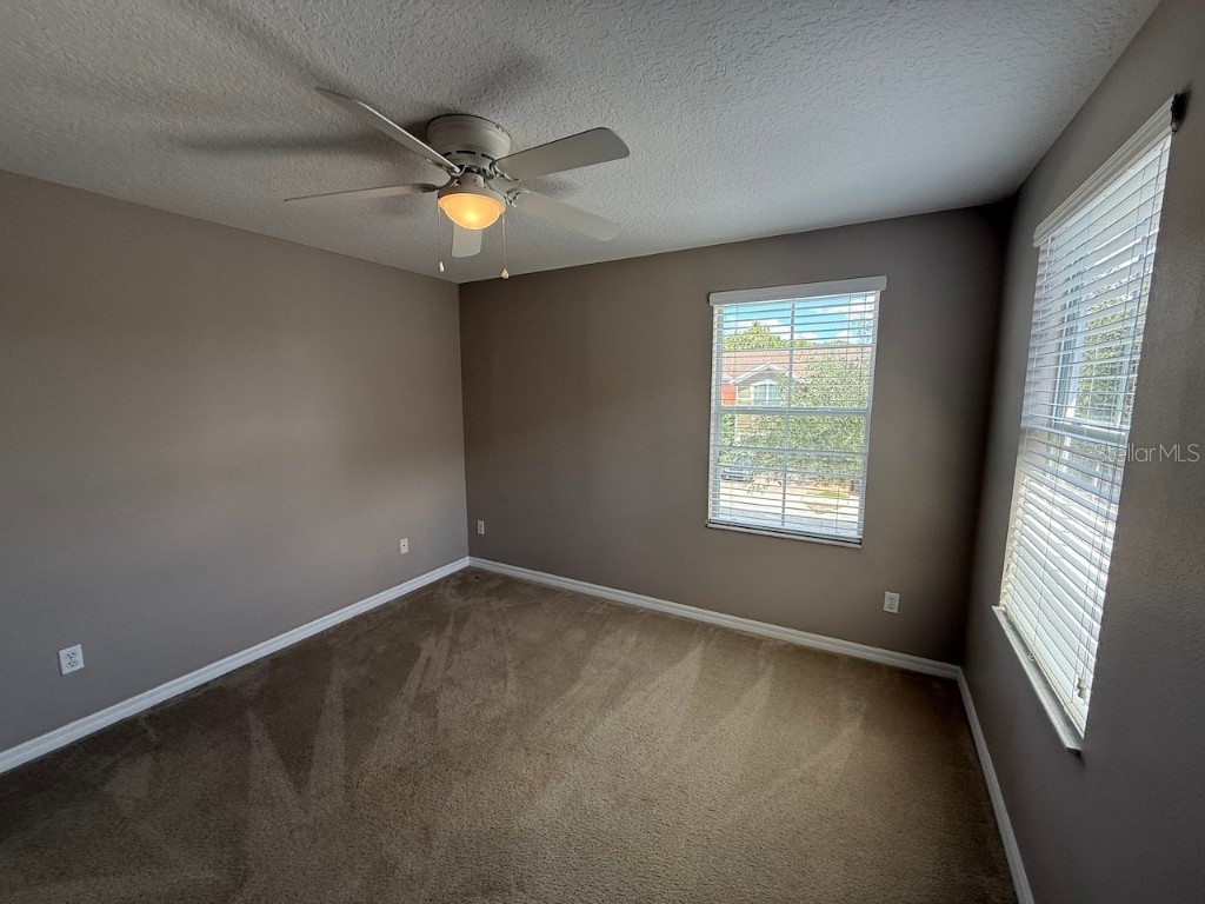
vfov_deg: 85.7
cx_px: 602
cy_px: 452
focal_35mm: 14
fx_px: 487
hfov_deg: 102.1
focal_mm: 2.22
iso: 64
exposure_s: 1/113
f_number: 2.2
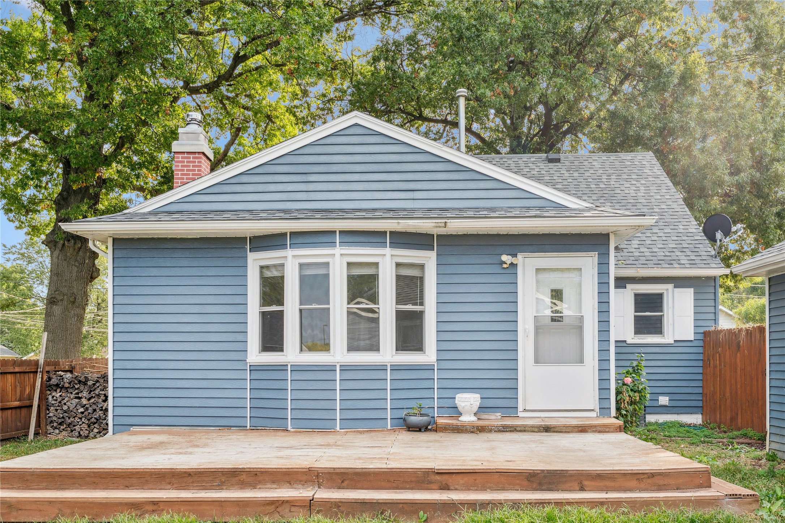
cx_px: 392
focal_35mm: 30
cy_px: 262
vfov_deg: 43.0
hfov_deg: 61.1
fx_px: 665
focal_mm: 30.5
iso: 400
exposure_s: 1/250
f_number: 9
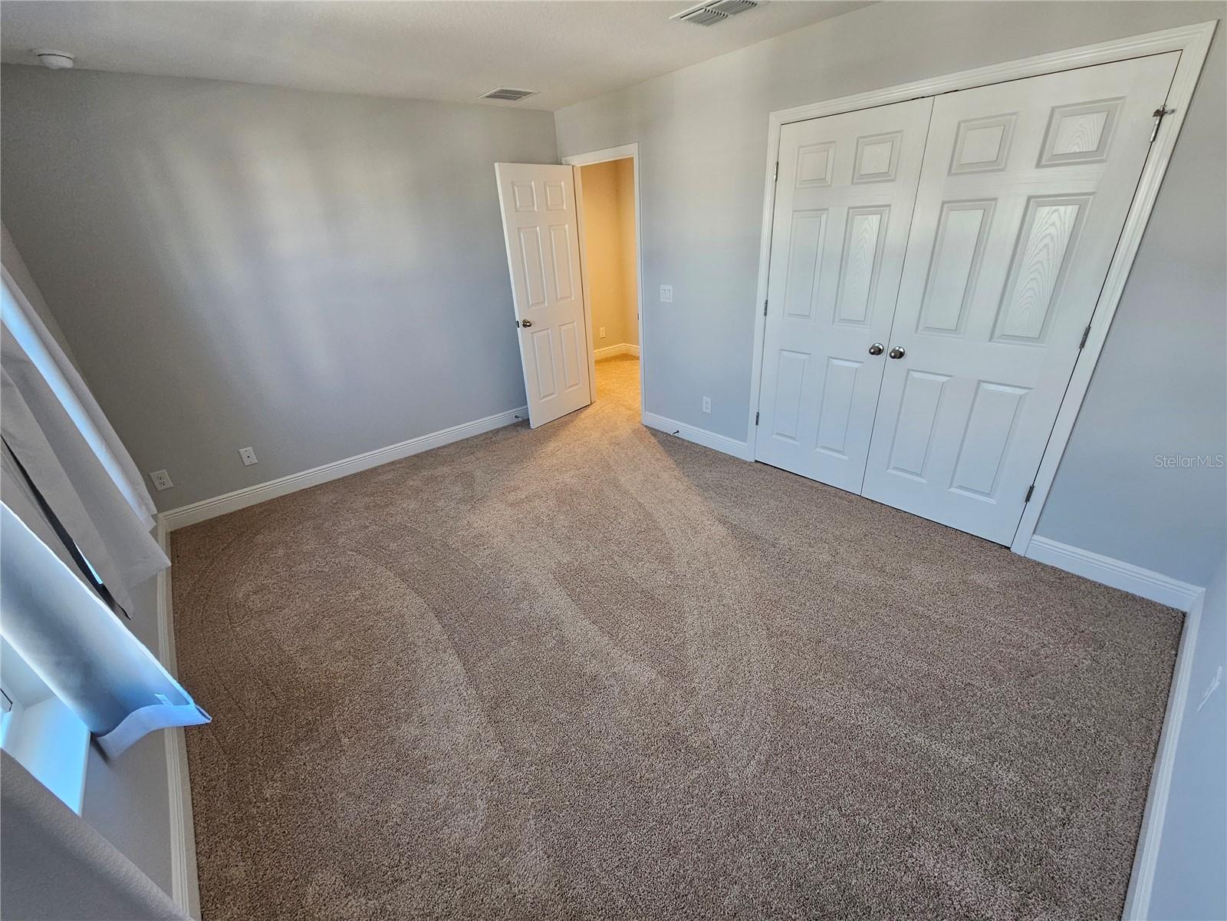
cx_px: 614
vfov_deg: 89.9
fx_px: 461
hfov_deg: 106.2
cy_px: 460
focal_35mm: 13
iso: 200
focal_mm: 2.2
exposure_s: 1/60
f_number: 2.2
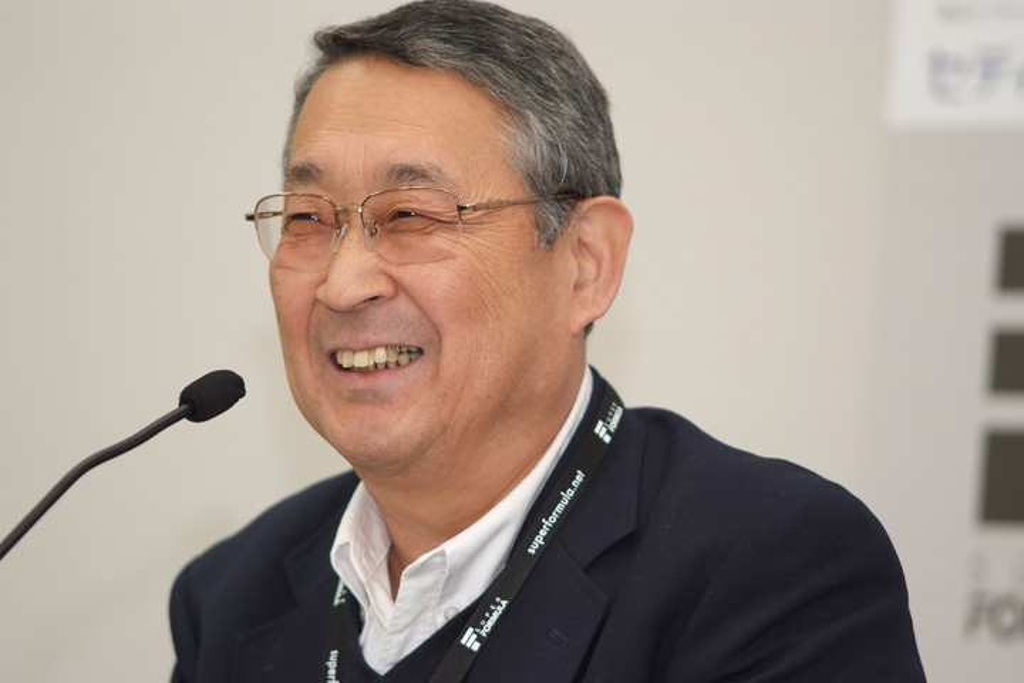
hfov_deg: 7.6
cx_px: 512
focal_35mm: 270
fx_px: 7679
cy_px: 342
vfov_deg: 5.1
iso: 400
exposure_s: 1/125
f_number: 2.8
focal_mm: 180
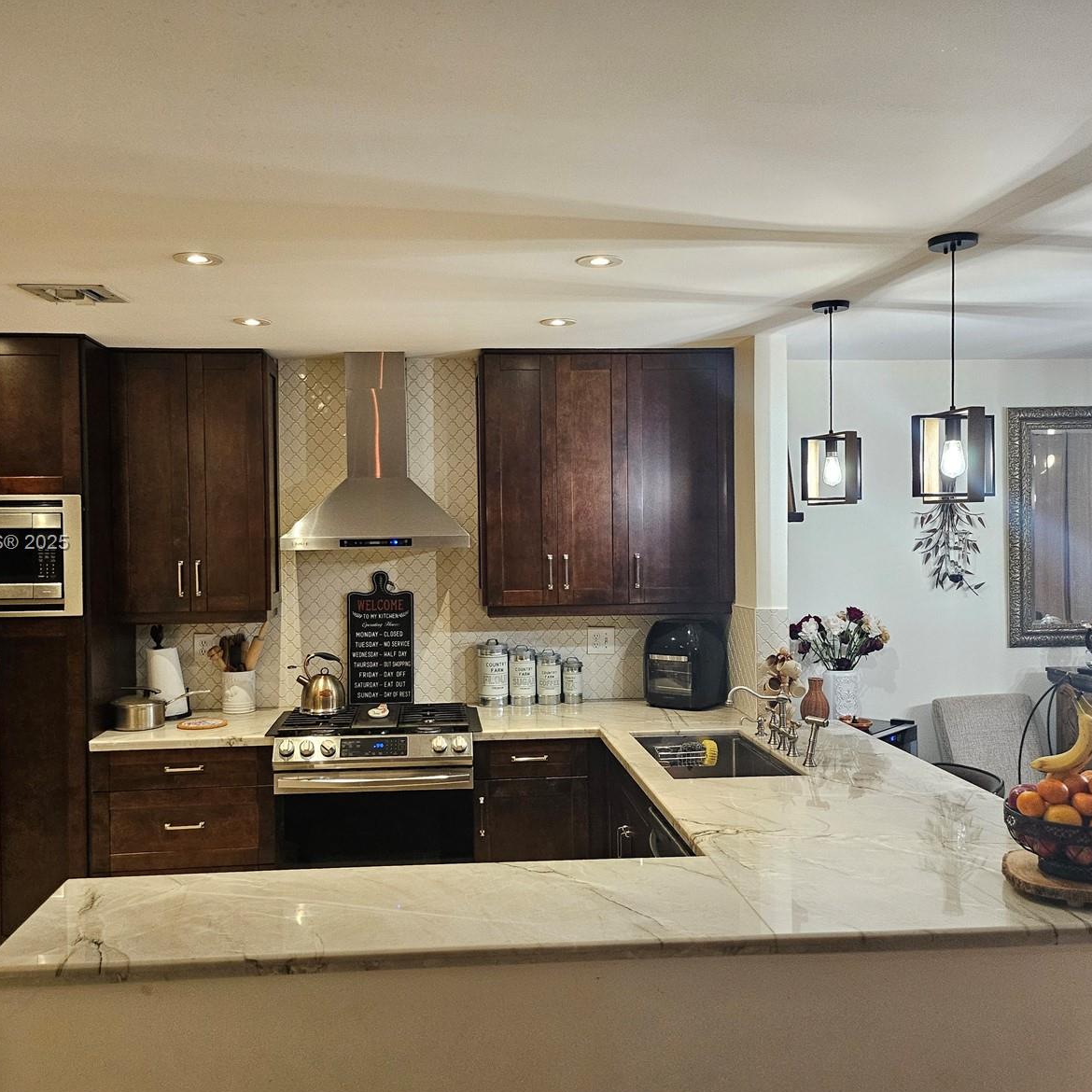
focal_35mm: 29
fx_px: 1035
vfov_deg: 55.6
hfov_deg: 55.6
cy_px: 544
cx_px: 517
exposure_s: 1/120
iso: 500
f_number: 1.8
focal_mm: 5
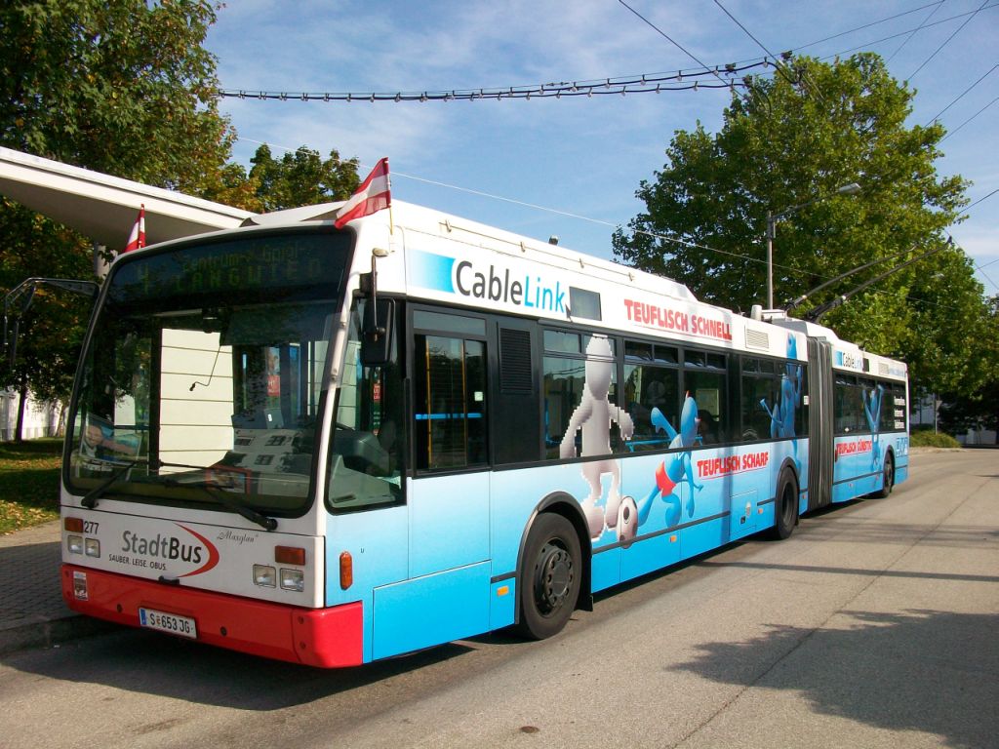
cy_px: 374
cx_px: 500
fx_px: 924
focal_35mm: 32
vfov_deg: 44.2
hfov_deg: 56.8
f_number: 5.5
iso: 64
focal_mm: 5.7
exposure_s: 1/250
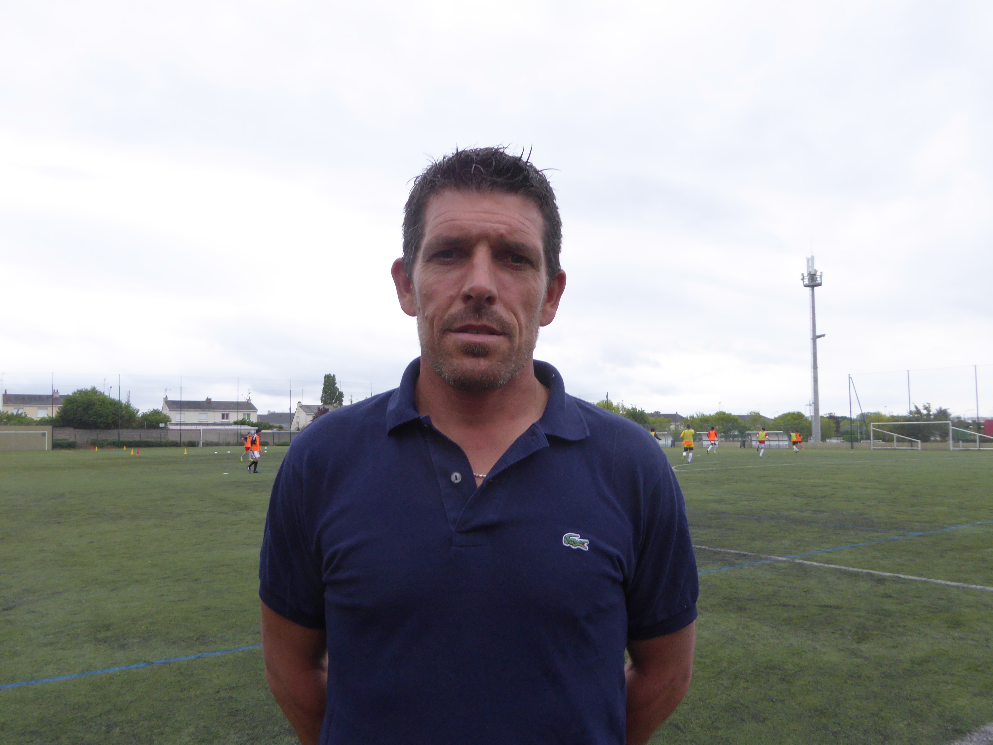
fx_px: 775
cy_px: 397
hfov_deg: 65.2
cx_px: 459
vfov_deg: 51.3
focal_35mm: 27
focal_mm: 4.3
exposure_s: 1/100
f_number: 3.3
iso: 100
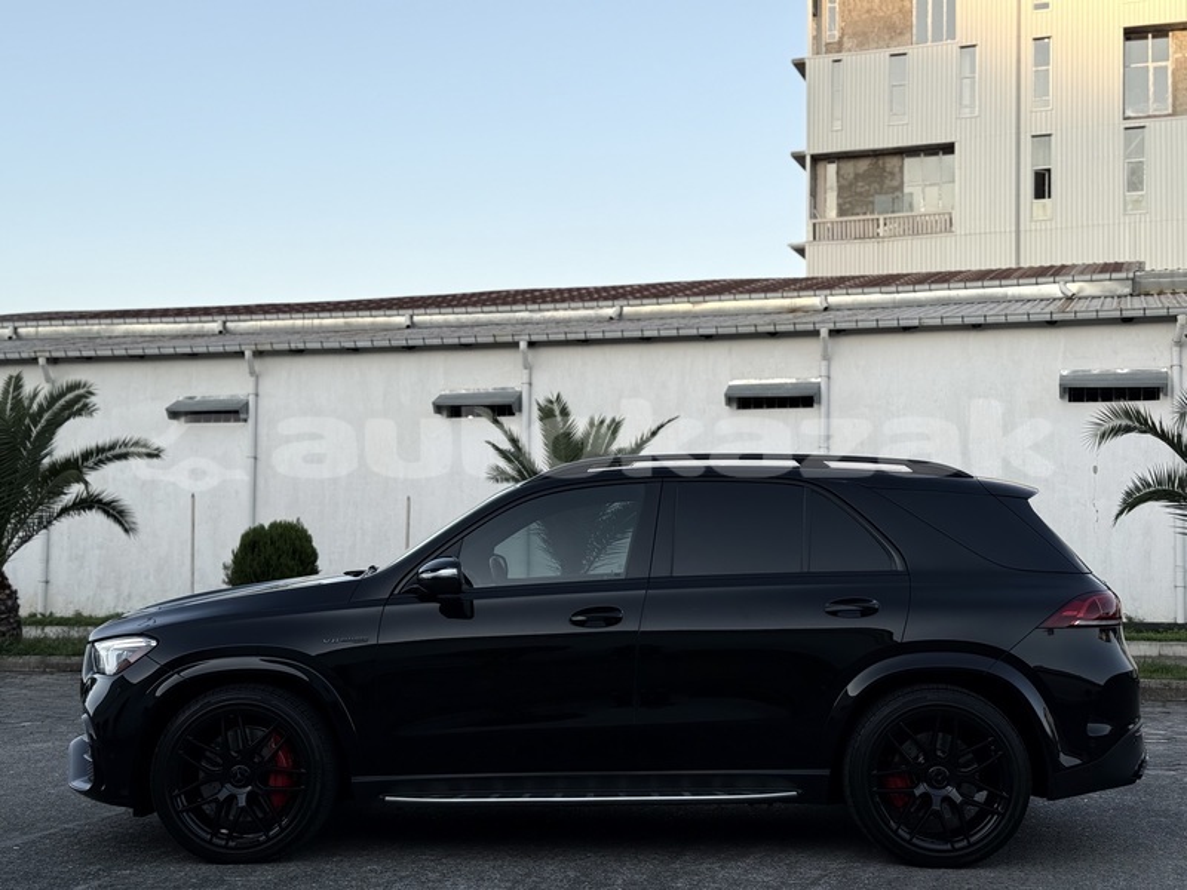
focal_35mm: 48
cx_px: 594
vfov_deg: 30.3
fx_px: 1646
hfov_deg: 39.7
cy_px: 445
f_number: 1.78
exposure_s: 1/726
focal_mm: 6.76
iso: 100
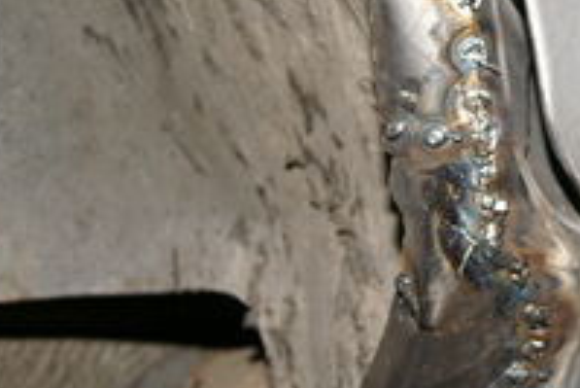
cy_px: 99
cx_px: 609
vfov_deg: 10.2
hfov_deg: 14.9
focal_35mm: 135
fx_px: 2177
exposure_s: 1/60
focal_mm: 28
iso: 200
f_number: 5.6
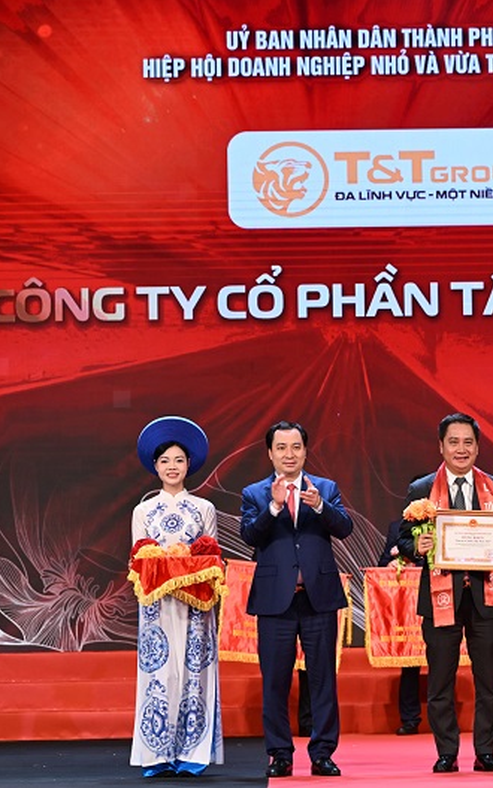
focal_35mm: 159
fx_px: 3418
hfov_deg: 8.2
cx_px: 376
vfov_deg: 13.2
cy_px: 395
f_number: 4
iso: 400
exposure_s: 1/160
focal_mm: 103
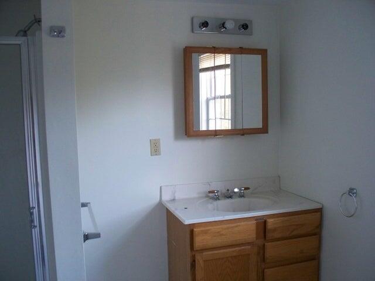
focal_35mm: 36
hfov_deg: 51.4
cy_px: 140
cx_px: 188
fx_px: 390
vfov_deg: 39.7
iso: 400
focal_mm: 7.54
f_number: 2.8
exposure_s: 1/60
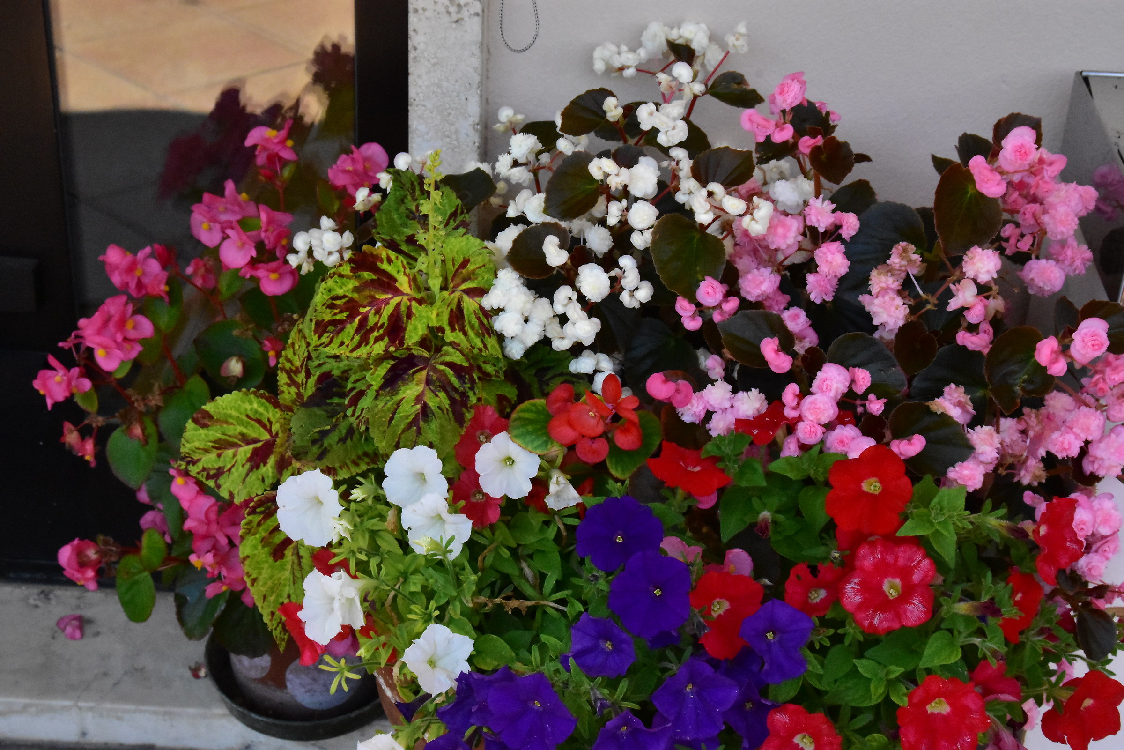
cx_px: 562
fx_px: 1967
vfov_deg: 21.6
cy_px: 375
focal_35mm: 63
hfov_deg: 31.9
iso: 6400
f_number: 16
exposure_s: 1/1000
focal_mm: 42
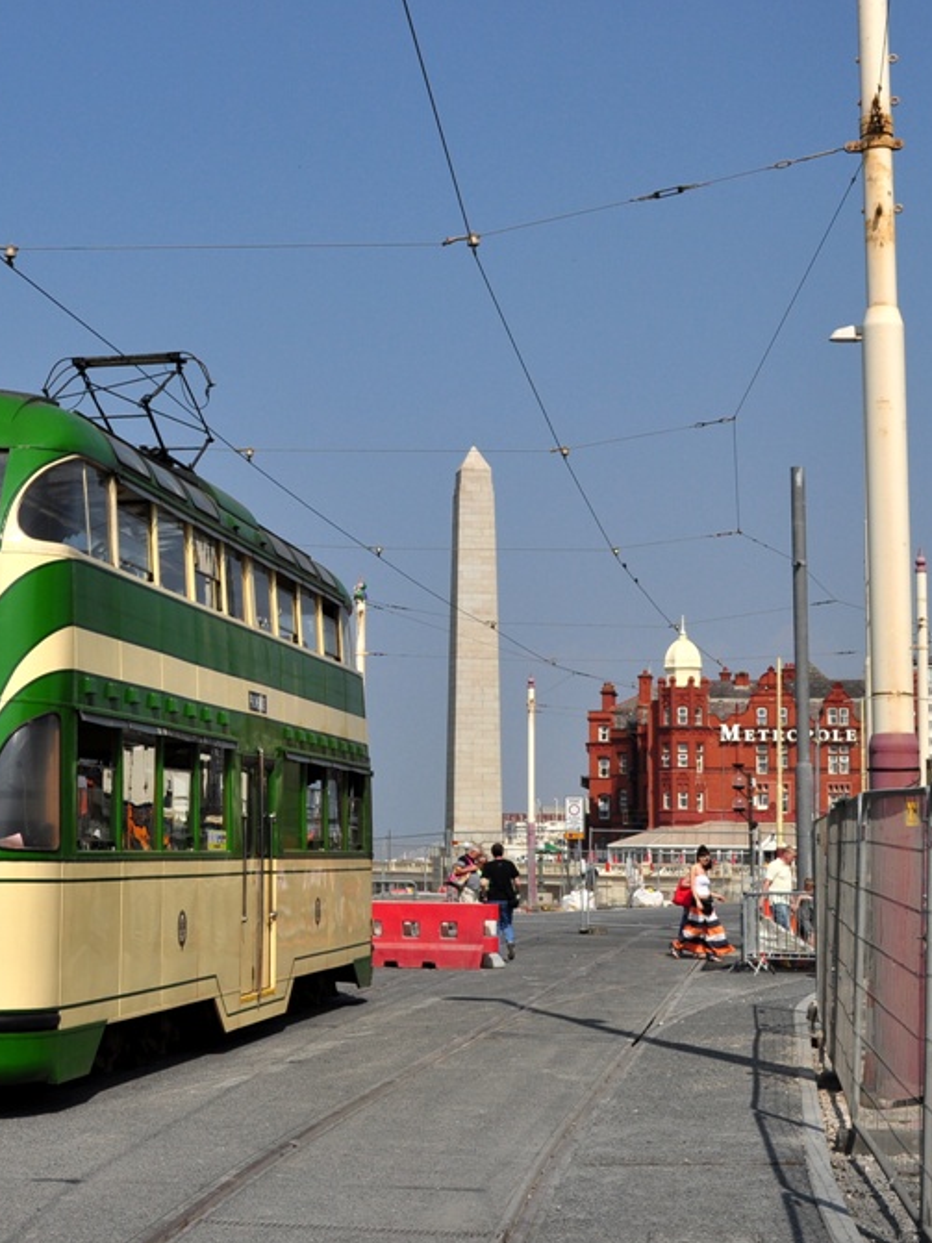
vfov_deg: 30.4
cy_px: 622
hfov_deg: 22.5
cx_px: 120
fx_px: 2289
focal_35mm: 64
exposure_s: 1/640
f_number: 13
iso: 250
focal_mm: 29
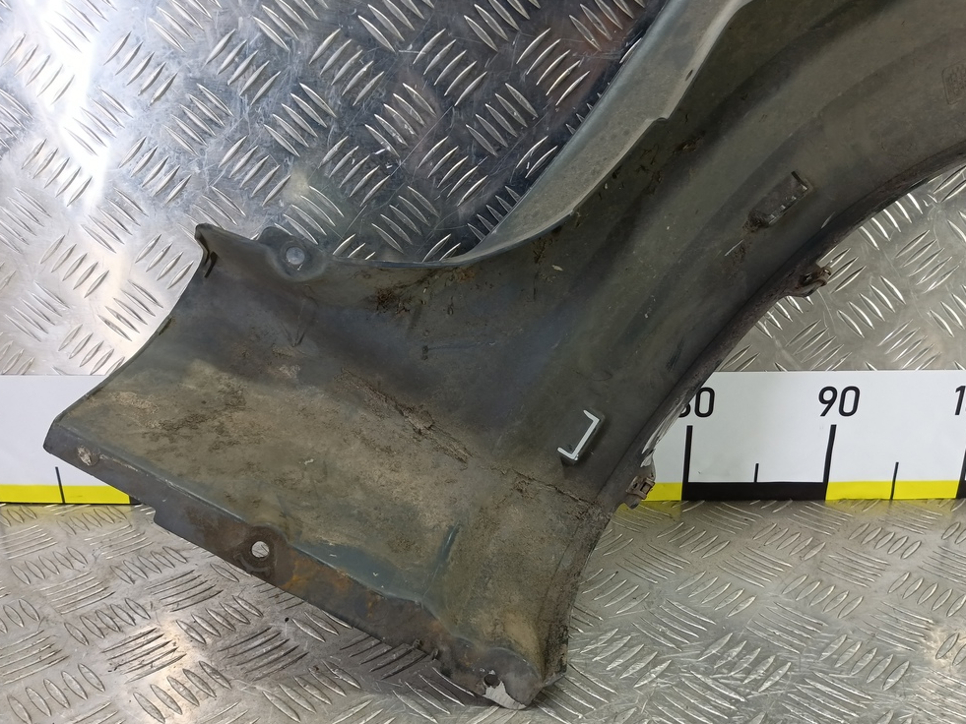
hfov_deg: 71.6
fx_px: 670
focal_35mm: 24
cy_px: 374
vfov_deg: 56.8
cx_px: 491
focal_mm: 4.11
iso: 189
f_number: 1.6
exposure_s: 1/50
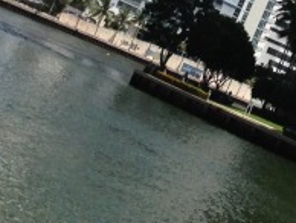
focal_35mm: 174
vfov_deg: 8.1
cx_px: 374
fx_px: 1490
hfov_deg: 11.1
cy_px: -246
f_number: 2.4
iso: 50
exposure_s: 1/2008
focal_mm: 4.12
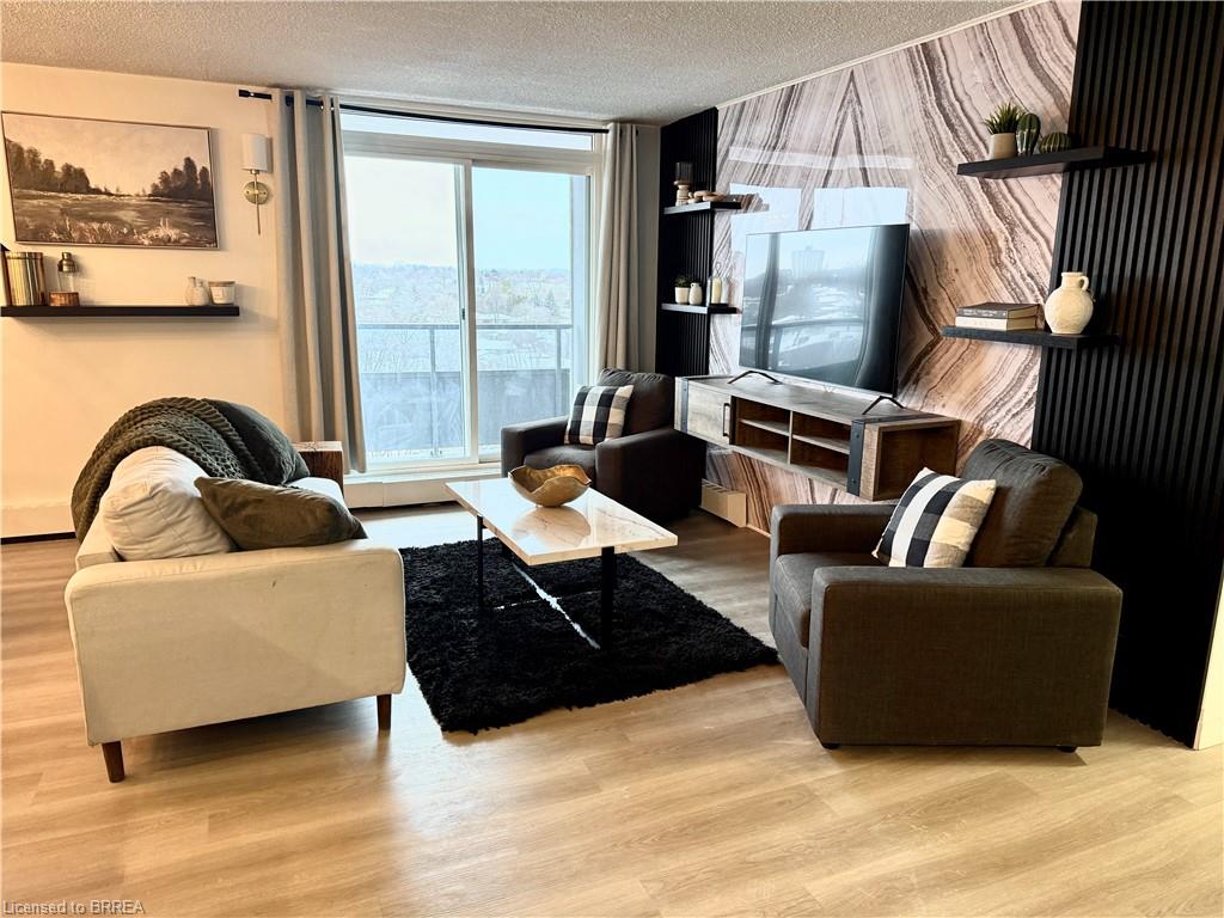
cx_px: 612
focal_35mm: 24
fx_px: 849
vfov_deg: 56.8
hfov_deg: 71.6
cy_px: 459
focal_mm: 6.76
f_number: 1.78
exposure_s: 1/60
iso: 250
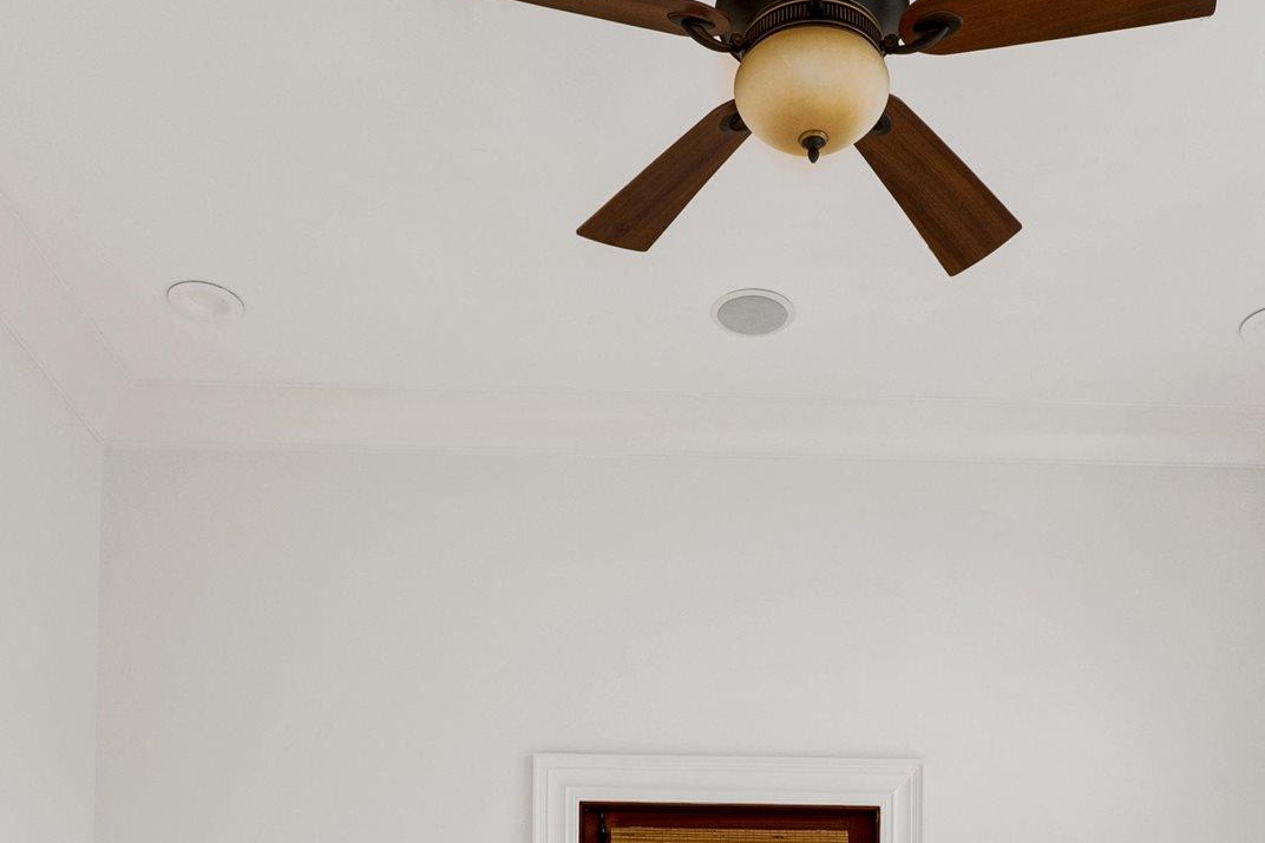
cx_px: 755
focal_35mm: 44
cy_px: 1174
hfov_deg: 43.9
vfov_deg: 25.0
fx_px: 1561
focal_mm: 15.5
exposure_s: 1/30
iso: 500
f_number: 11
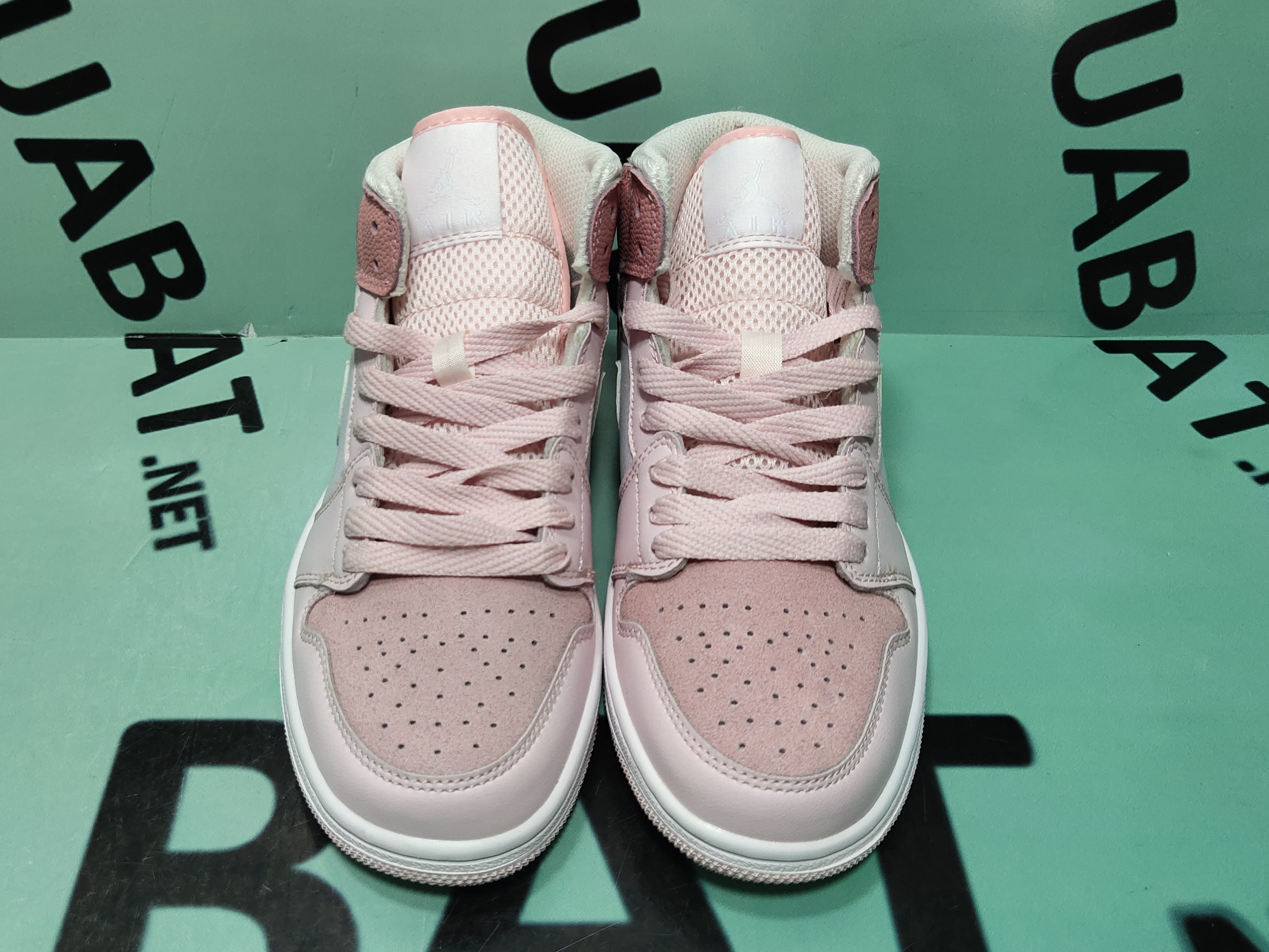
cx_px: 546
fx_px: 1320
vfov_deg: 39.7
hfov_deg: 51.2
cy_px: 473
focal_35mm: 36
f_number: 1.79
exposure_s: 1/100
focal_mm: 4.35
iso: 71
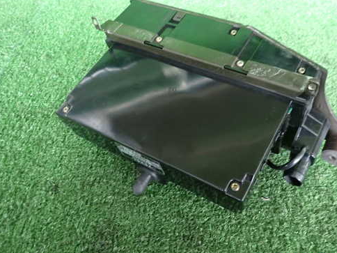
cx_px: 205
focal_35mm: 31
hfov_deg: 57.8
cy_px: 114
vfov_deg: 45.4
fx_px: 302
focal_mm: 4.5
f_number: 2
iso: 800
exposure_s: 1/20
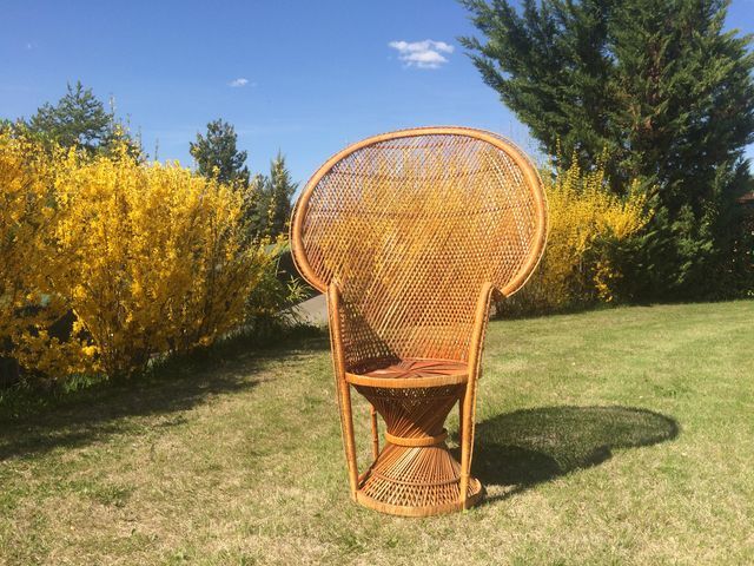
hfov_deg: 61.7
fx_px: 632
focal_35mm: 29
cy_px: 283
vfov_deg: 48.2
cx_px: 377
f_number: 2.2
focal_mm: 4.15
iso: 32
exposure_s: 1/1786
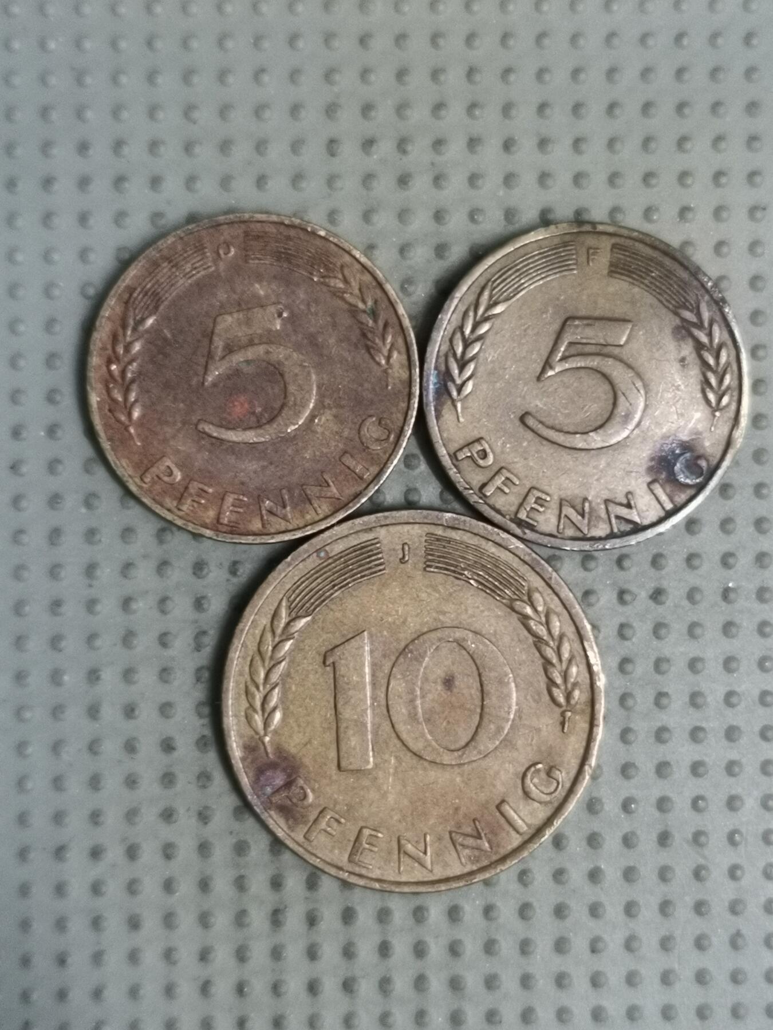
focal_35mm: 52
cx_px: 386
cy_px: 515
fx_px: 1548
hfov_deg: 28.0
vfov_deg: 36.8
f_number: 1.8
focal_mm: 4.75
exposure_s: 1/22.5
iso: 500
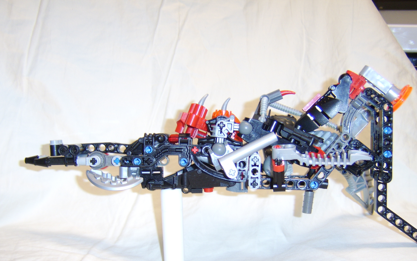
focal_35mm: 34
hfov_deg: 56.7
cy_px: 159
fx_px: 386
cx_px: 210
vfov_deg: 37.1
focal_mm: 8.13
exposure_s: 1/30
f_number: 2.7
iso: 141
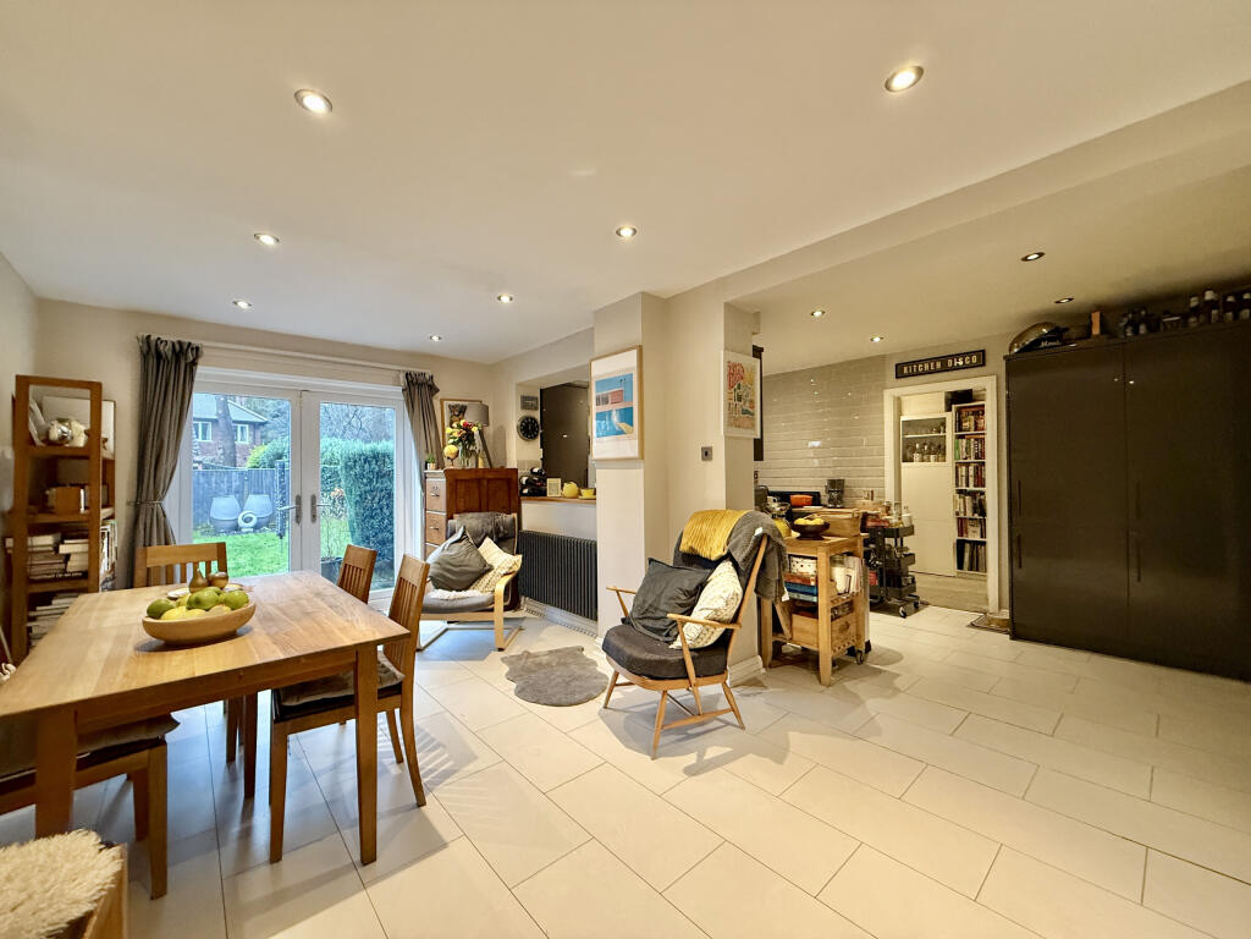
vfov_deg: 85.7
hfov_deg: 102.1
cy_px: 470
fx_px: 506
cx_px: 626
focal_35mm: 14
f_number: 2.2
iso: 500
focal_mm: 2.22
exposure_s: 1/50
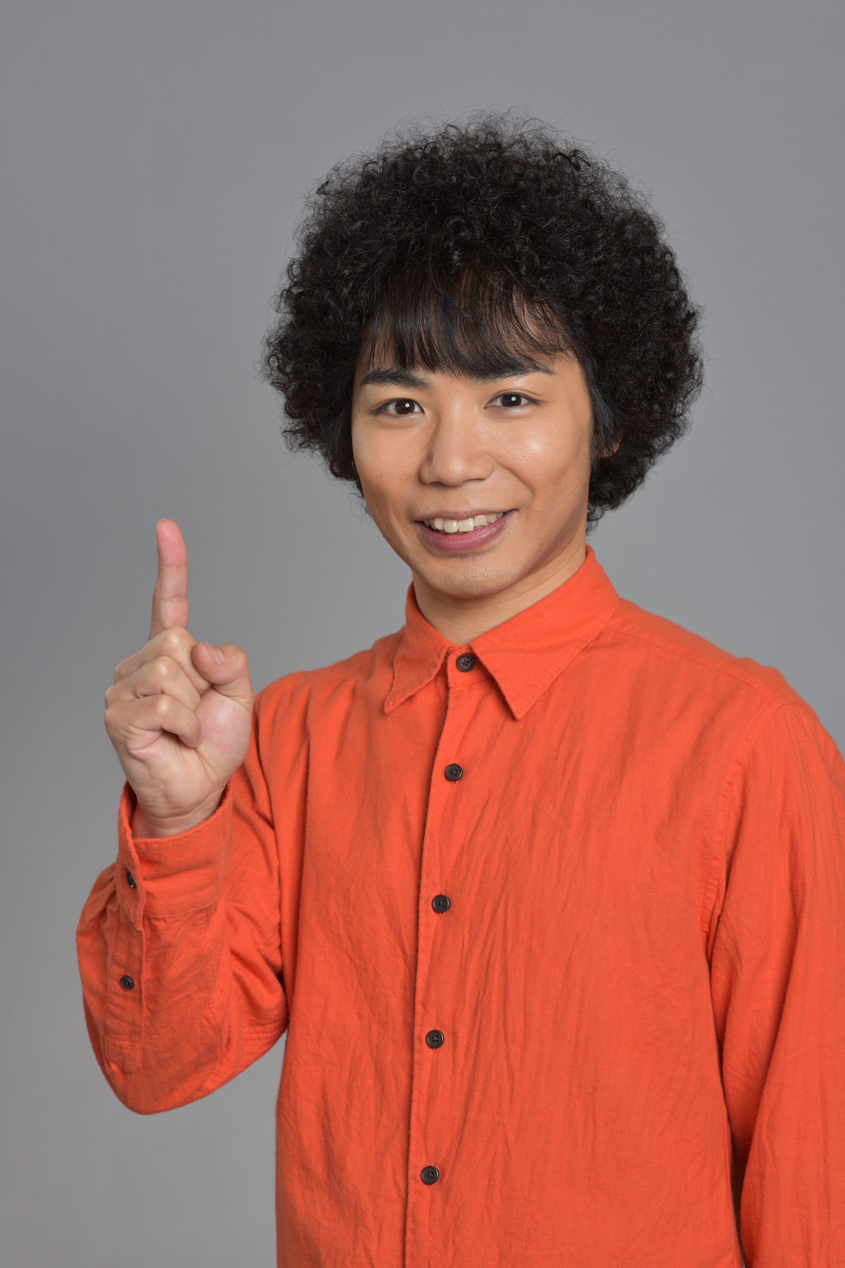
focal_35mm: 85
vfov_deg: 23.9
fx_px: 2992
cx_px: 422
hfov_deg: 16.1
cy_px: 634
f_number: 8
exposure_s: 1/125
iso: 100
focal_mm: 85
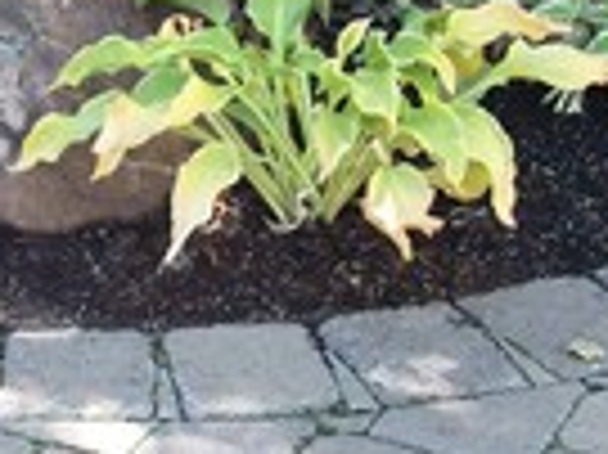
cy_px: -184
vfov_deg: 9.4
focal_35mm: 154
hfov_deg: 12.5
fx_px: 2702
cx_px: -158
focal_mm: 10.7
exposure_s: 1/45
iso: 100
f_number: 4
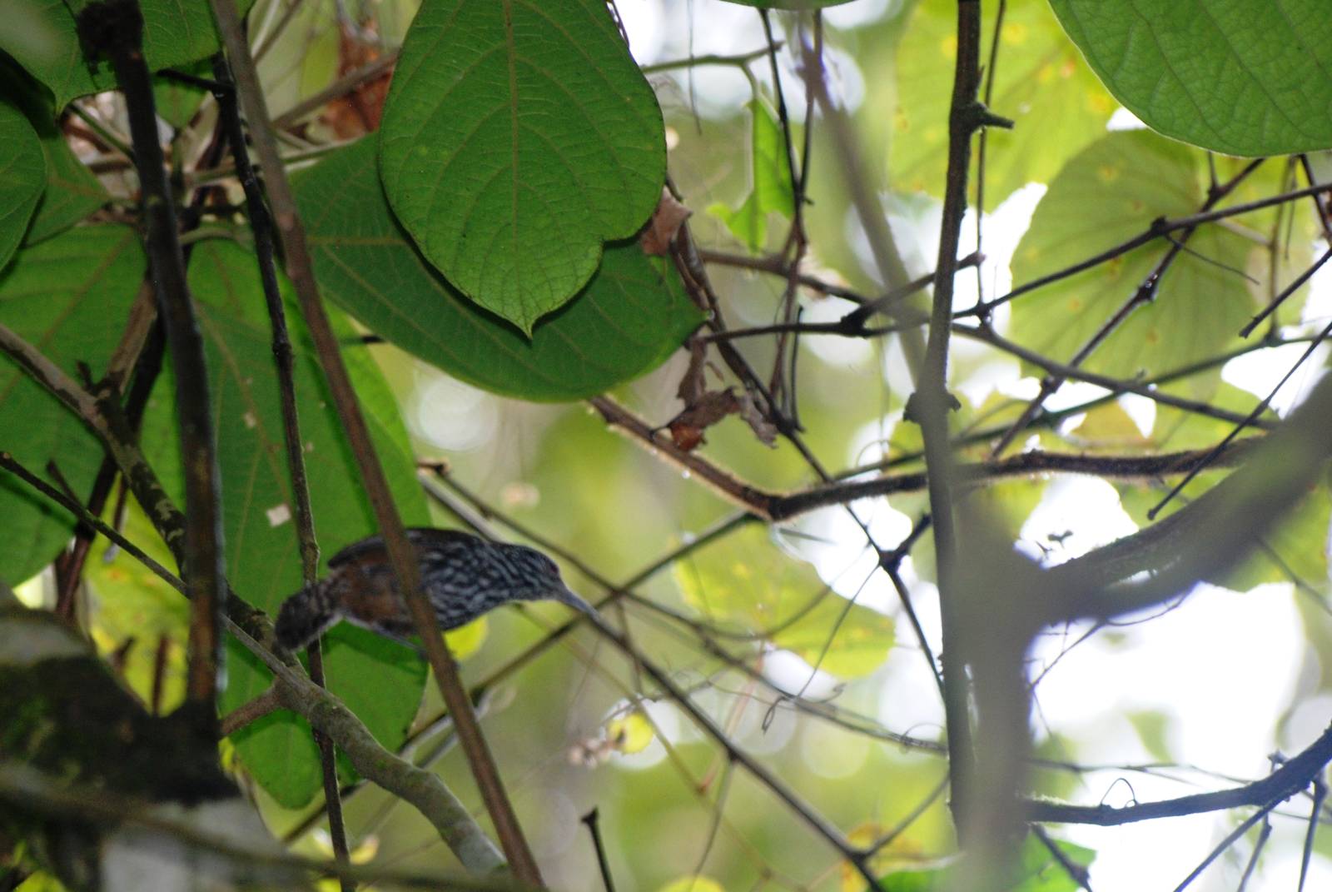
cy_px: 446
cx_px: 666
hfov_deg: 7.0
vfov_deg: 4.7
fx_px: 10835
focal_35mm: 292
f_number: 5
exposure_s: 1/160
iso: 400
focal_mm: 195
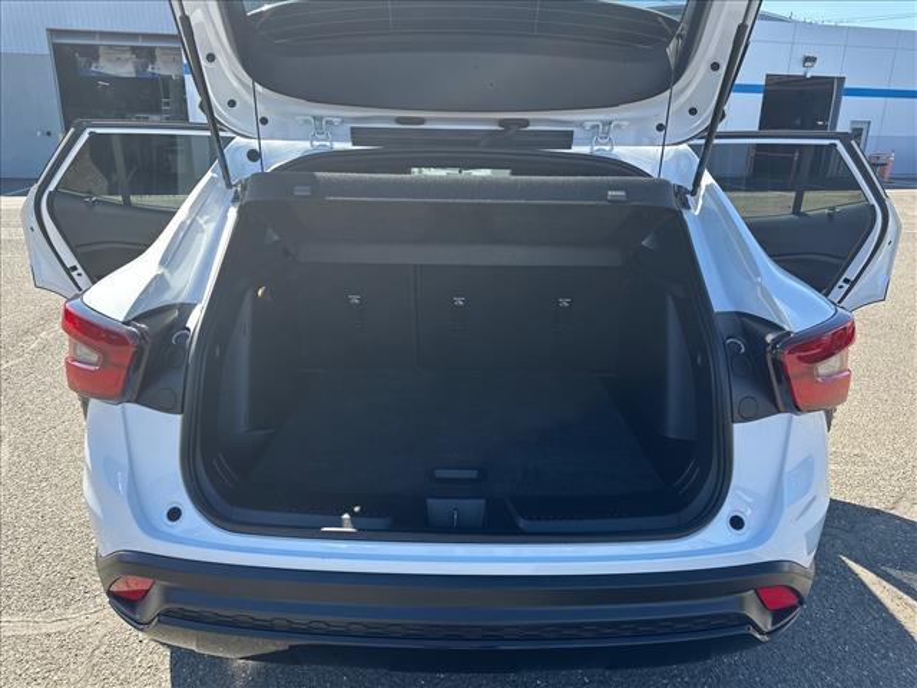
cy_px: 344
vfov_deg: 56.8
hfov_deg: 71.6
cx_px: 458
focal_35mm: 24
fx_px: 636
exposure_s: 1/836
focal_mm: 6.86
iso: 80
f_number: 1.78
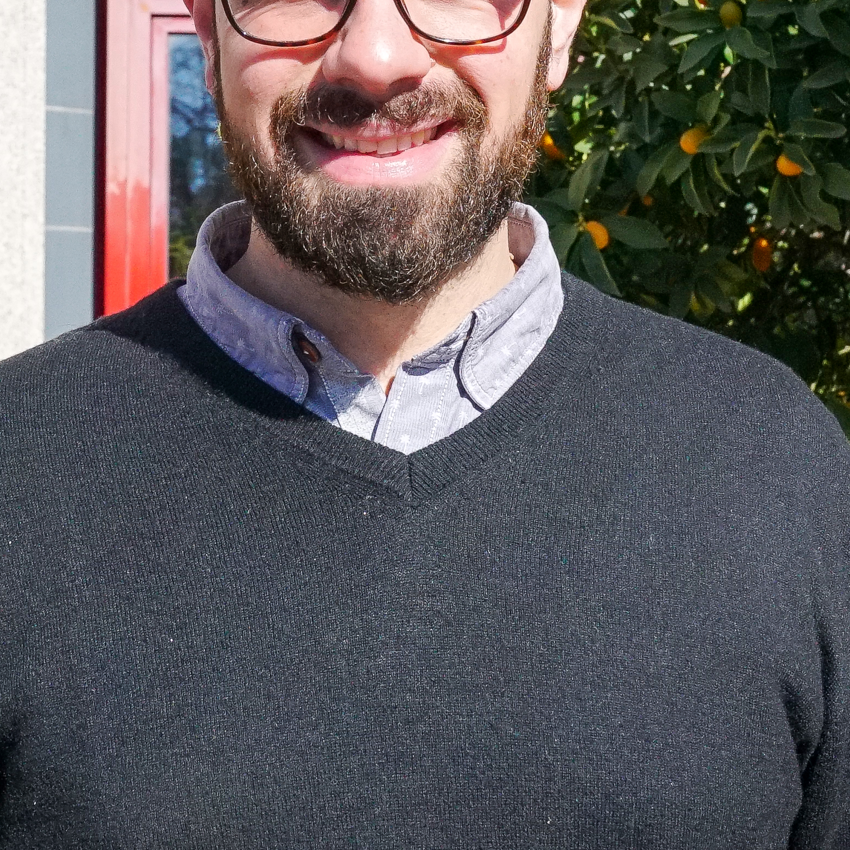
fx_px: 2167
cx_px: 363
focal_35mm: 78
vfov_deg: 22.1
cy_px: 262
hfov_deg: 22.2
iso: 5000
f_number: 11
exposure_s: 1/4000
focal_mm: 40
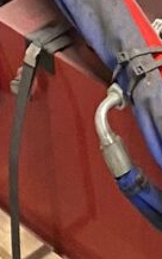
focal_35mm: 203
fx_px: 1431
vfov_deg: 9.3
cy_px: -351
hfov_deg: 6.2
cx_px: 379
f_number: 1.8
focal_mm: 4.25
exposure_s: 1/33
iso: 500
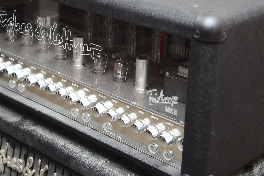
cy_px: 60
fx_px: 616
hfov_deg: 24.1
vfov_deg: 16.2
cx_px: 98
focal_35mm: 84
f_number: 6.3
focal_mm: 62
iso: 2500
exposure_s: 1/160
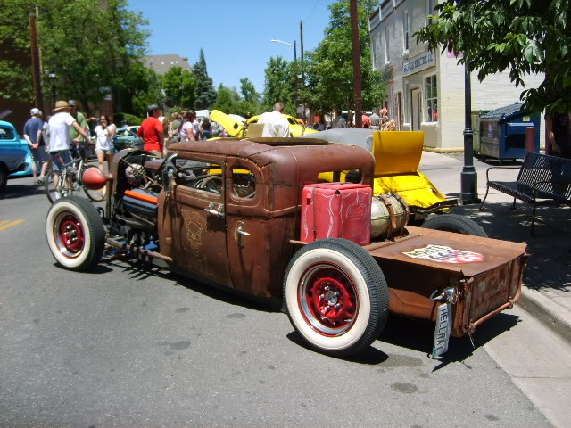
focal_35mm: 35
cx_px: 286
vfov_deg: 40.7
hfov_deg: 52.6
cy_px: 214
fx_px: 577
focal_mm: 5.8
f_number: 2.8
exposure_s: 1/750
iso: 50
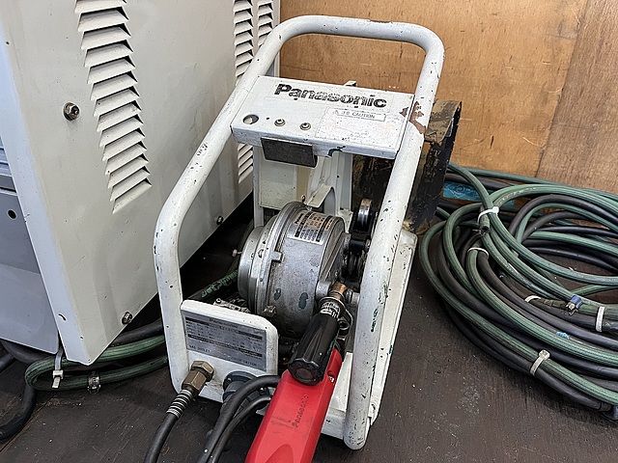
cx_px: 309
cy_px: 232
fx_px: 464
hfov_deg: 67.3
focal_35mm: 26
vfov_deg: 53.1
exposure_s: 1/60
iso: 200
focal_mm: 5.1
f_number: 1.6
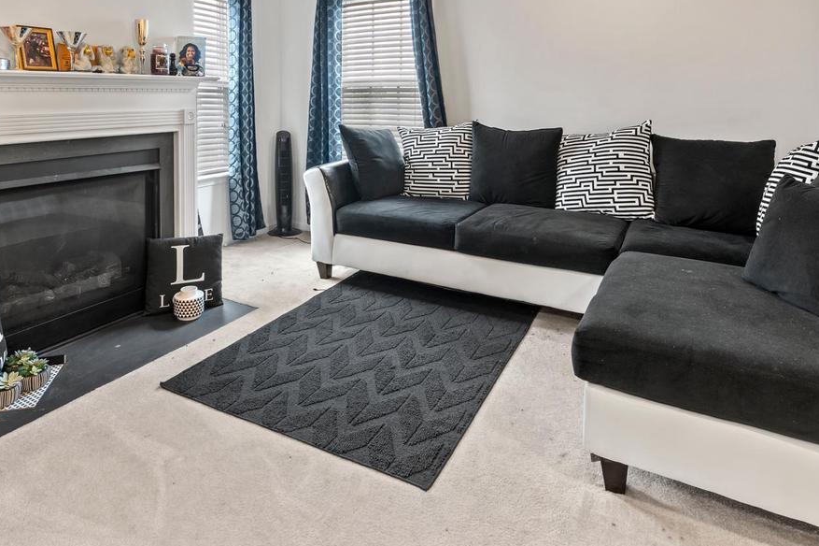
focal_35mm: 23
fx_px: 523
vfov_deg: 51.7
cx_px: 367
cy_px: 111
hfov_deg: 75.9
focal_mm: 14
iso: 400
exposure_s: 1.6
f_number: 9
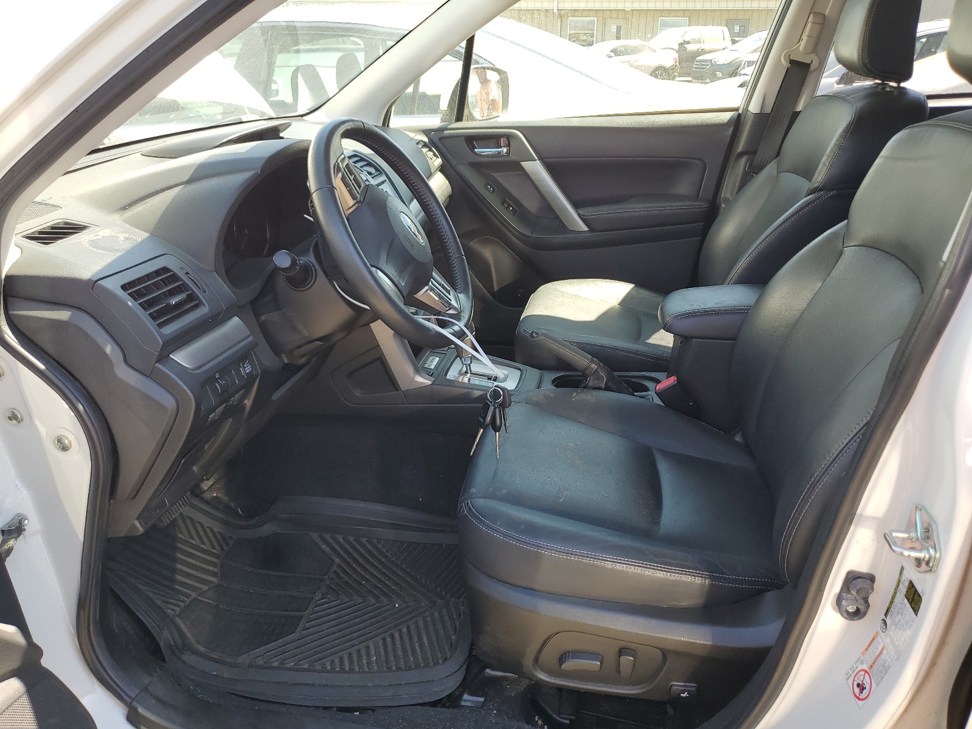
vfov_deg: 53.1
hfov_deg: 67.3
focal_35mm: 26
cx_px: 486
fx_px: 730
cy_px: 364
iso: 50
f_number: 1.5
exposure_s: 1/312
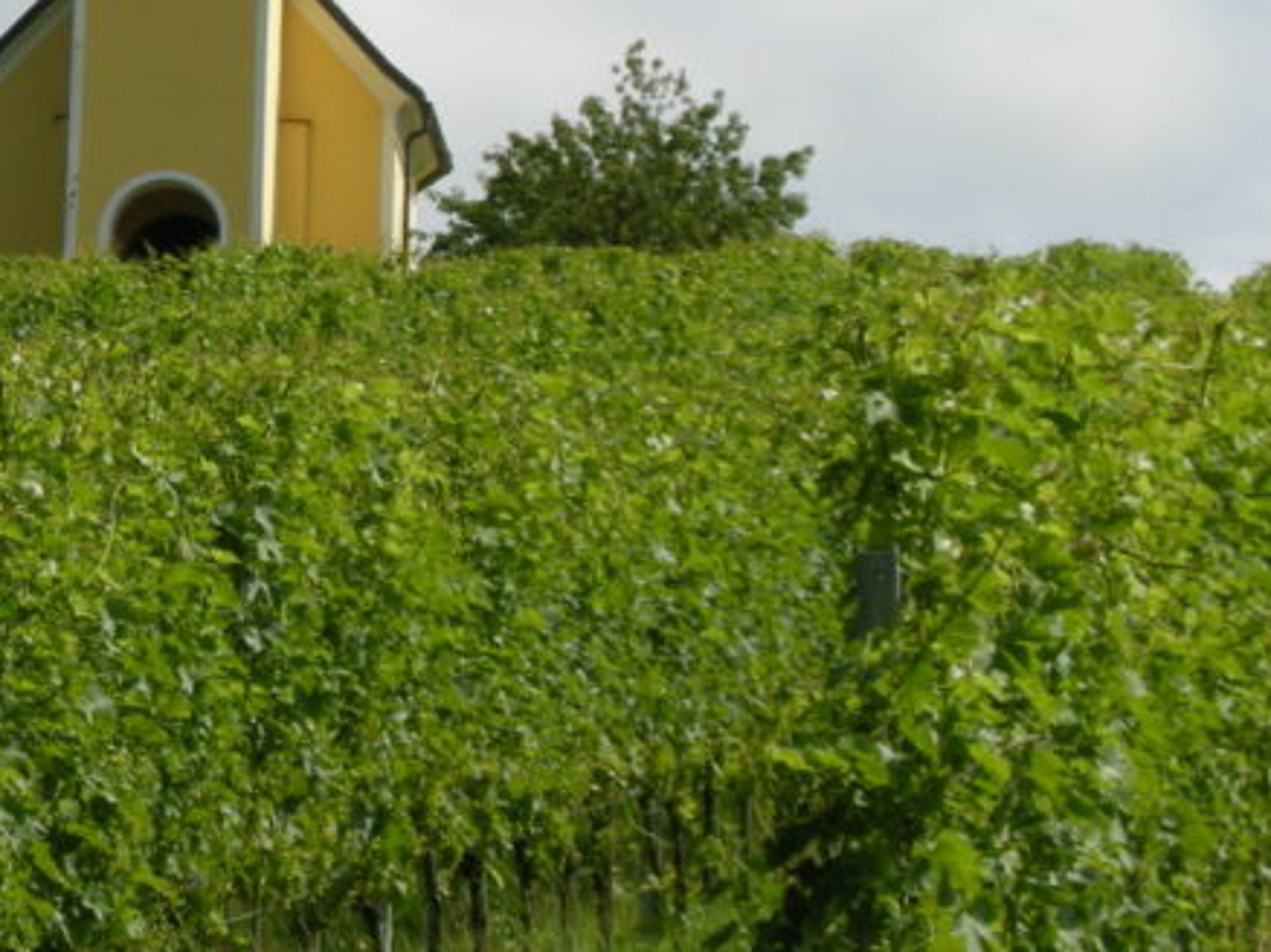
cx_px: 125
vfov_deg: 6.1
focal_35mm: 241
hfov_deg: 8.2
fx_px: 8844
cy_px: 49
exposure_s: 1/313
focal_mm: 21.5
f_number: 6.5
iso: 64
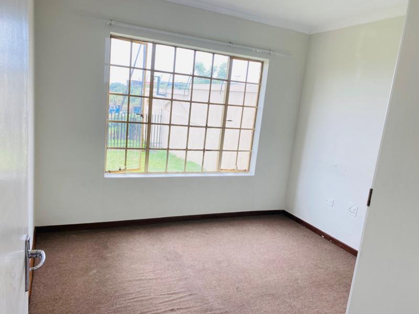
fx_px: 315
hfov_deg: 67.3
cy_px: 157
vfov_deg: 53.1
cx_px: 210
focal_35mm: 26
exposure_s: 1/122
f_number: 1.8
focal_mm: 4.25
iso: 32
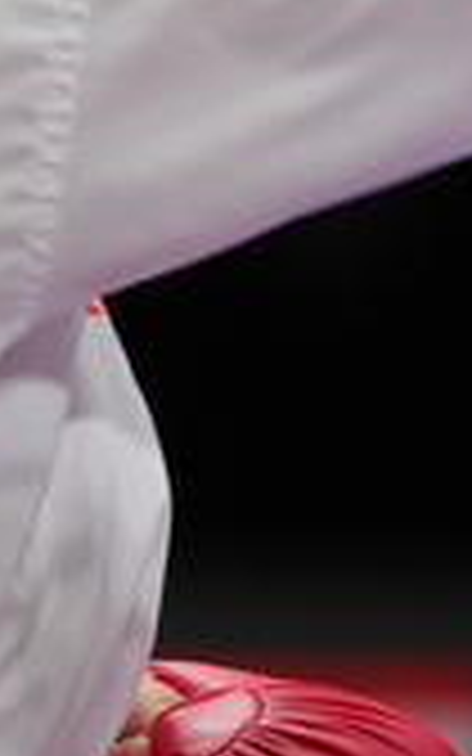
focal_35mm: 1674
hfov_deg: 0.8
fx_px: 34454
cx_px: 450
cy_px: 688
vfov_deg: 1.3
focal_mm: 173
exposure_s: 1/1000
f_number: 2.8
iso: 500
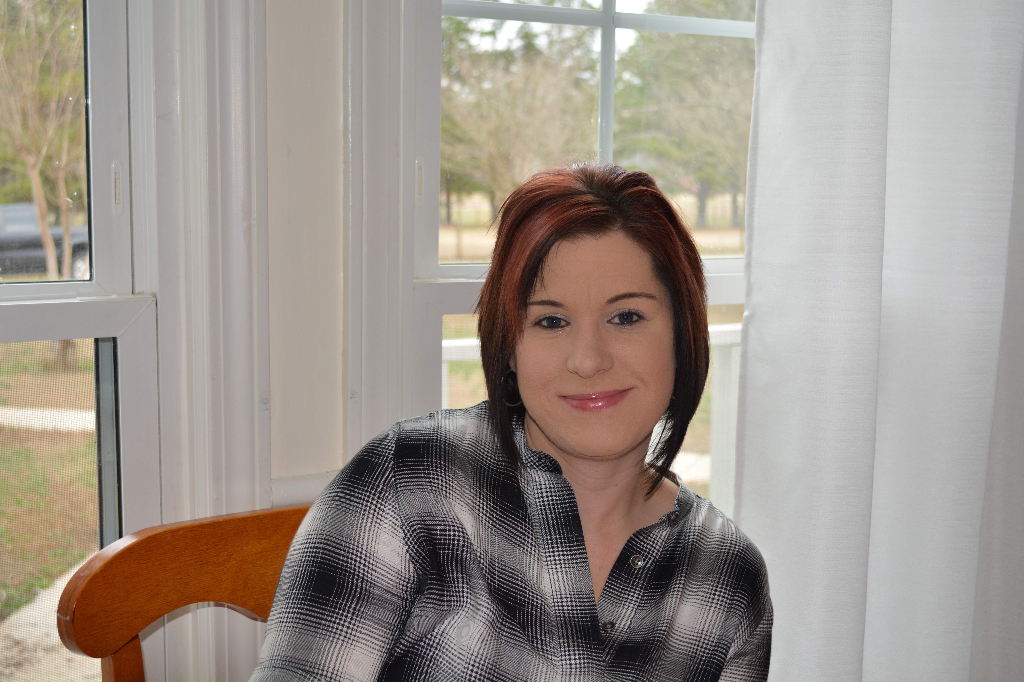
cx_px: 512
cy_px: 341
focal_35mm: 48
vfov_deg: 28.1
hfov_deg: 41.1
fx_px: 1365
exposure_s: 1/125
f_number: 4.8
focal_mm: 32
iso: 400
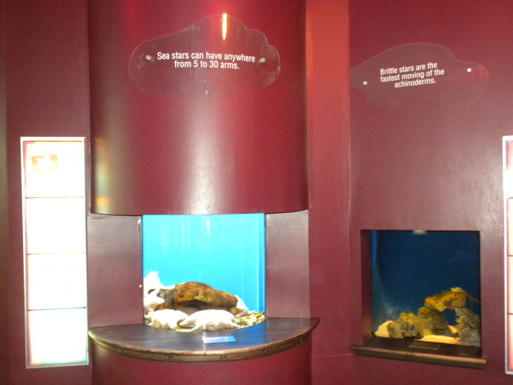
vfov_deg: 38.7
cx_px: 256
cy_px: 192
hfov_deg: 50.1
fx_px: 548
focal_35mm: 37
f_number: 3.5
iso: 400
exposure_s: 1/7.4
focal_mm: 6.6
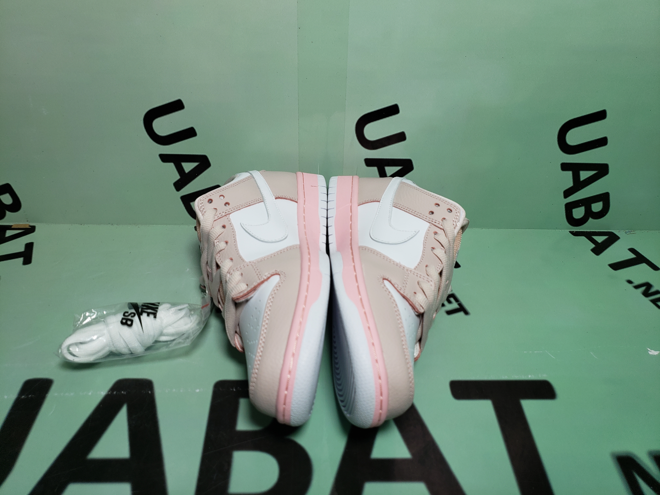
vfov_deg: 53.1
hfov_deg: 67.3
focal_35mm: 26
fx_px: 496
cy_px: 248
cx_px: 330
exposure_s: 1/534
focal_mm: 4.3
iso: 50
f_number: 1.5
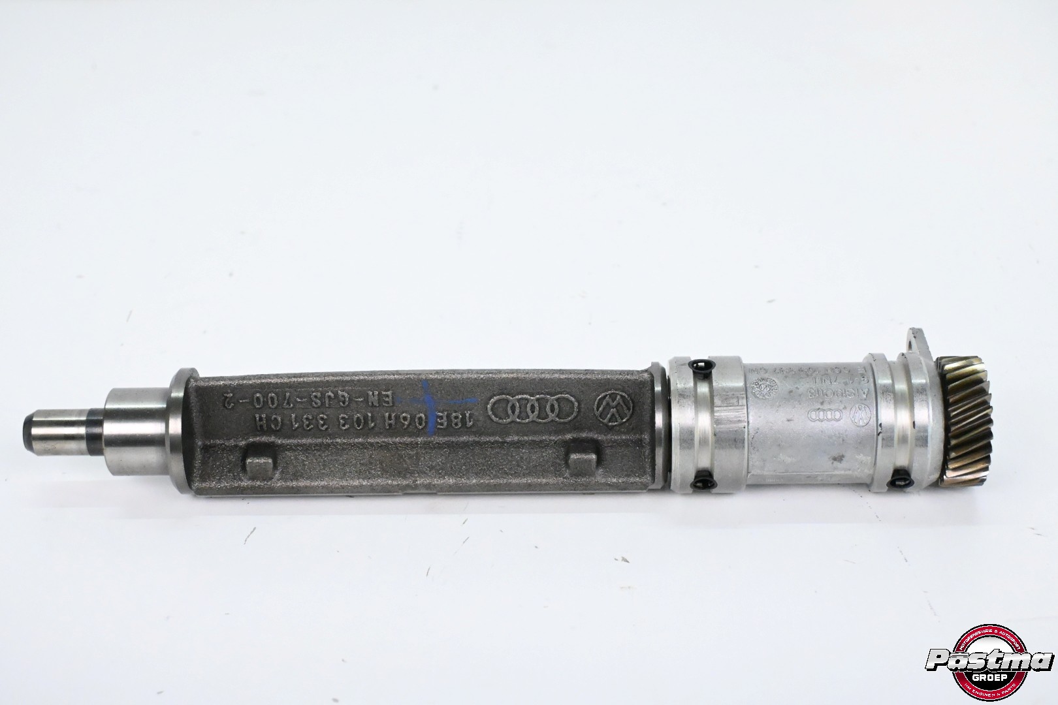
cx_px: 529
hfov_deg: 33.4
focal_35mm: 60
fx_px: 1763
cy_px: 352
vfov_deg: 22.6
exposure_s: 1/1250
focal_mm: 40
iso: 10000
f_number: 7.1
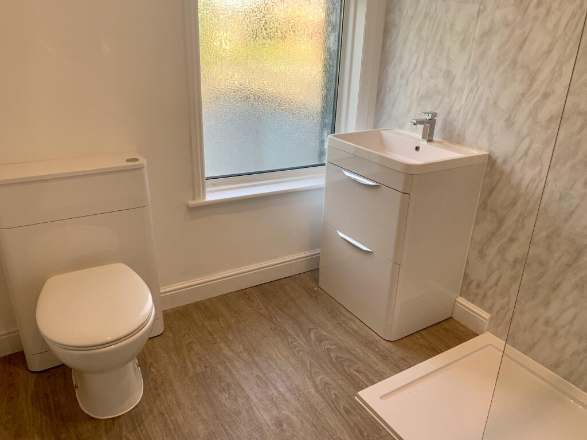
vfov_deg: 53.1
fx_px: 441
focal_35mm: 26
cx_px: 294
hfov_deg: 67.3
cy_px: 220
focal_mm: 4.25
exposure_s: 1/122
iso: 40
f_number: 1.8
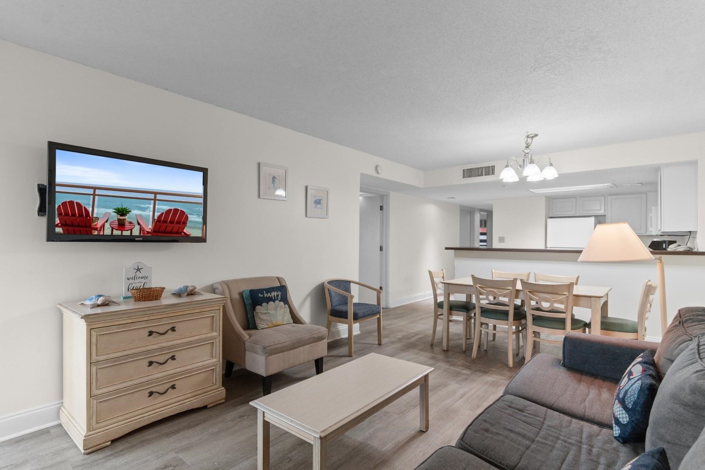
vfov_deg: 67.4
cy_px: 235
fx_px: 352
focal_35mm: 18
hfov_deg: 90.0
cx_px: 352
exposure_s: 2
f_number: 4.8
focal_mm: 12
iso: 100
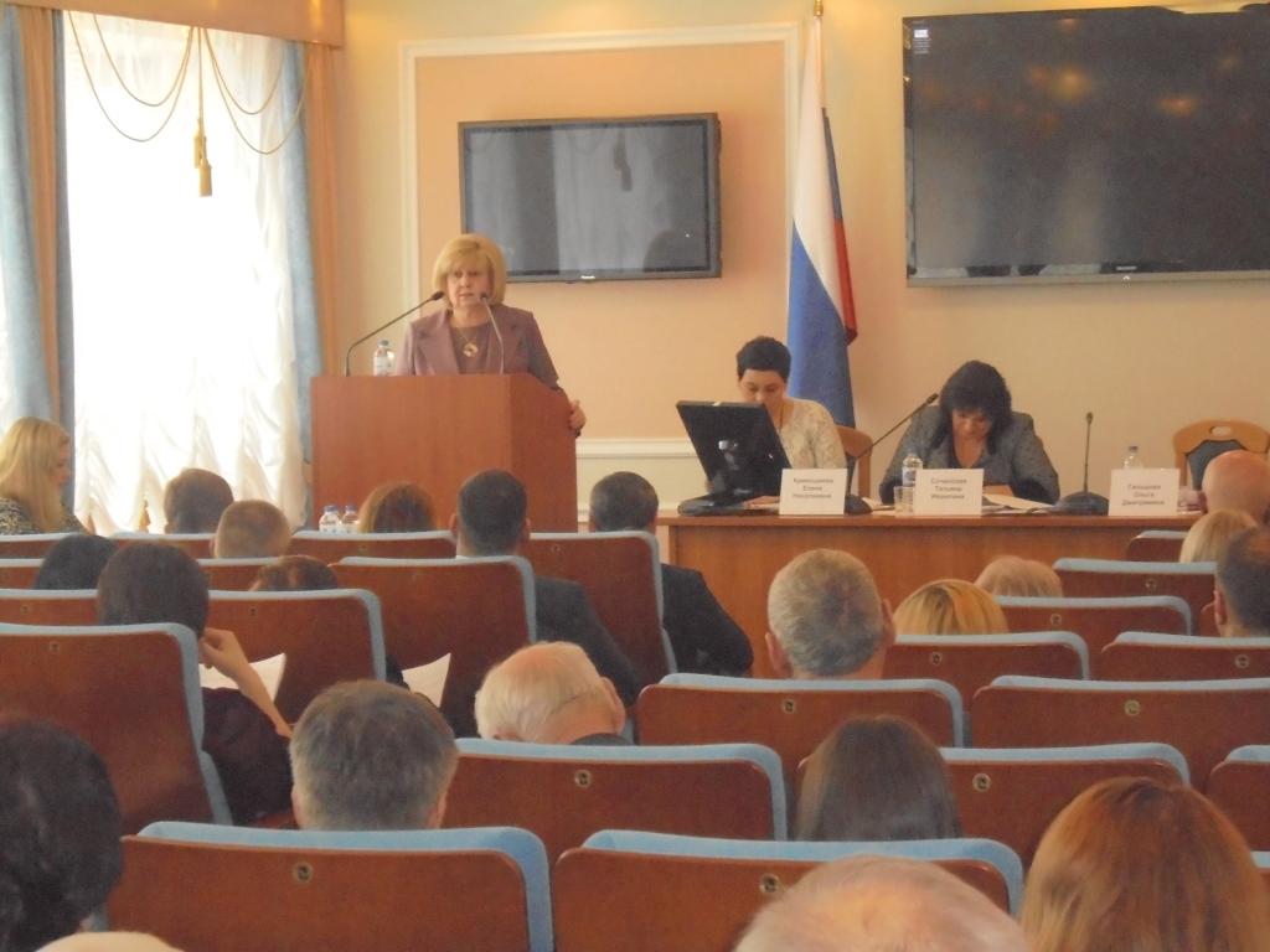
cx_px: 635
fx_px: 3926
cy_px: 476
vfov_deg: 13.8
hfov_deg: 18.4
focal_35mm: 107
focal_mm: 19.2
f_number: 5.1
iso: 800
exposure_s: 1/60
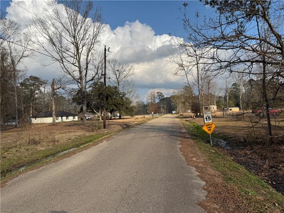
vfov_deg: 56.8
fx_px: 197
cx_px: 142
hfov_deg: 71.6
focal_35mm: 24
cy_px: 106
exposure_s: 1/6410
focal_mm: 6.76
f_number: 1.78
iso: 80
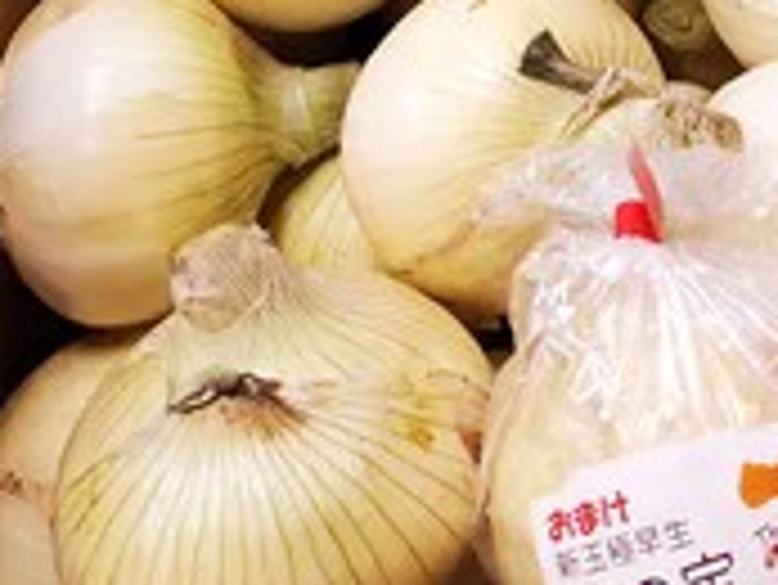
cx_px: 661
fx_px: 1349
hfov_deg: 31.1
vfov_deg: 22.6
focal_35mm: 60
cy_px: -112
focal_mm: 4.3
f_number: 1.5
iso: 320
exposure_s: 1/50
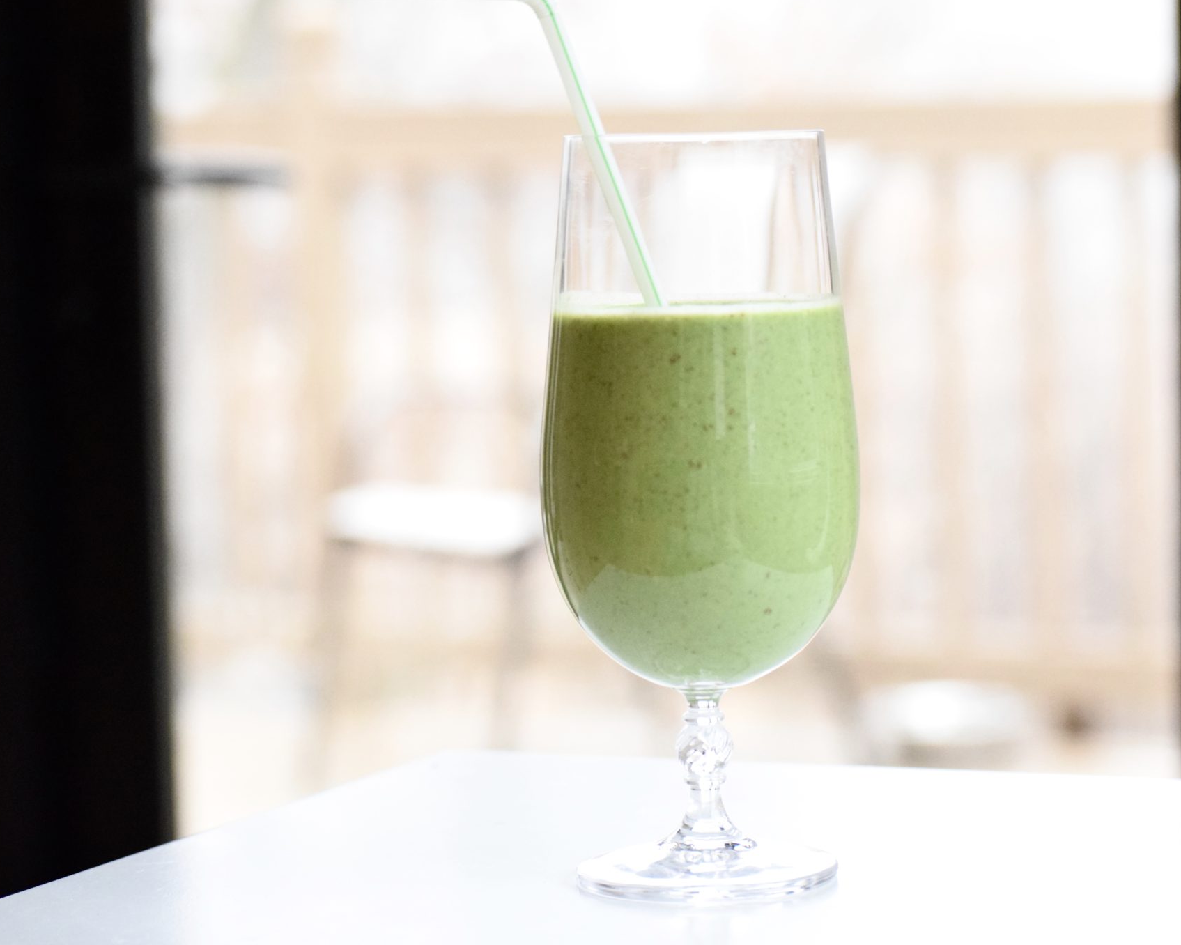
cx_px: 693
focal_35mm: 94
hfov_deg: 20.5
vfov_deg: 16.4
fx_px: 3270
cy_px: 473
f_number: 4.5
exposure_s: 1/250
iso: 6400
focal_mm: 55
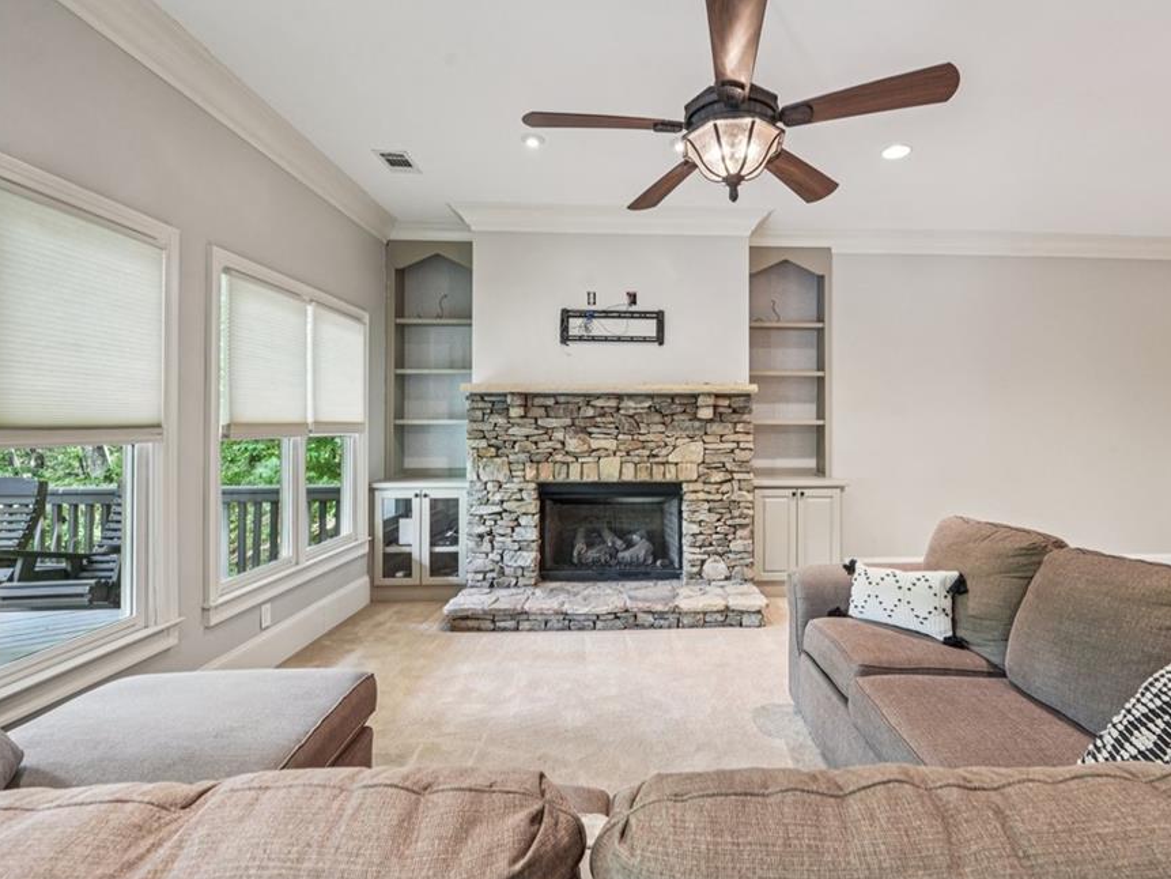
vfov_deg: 78.1
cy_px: 440
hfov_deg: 94.0
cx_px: 662
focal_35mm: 16
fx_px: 541
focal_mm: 14
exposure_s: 1/3
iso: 320
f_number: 8
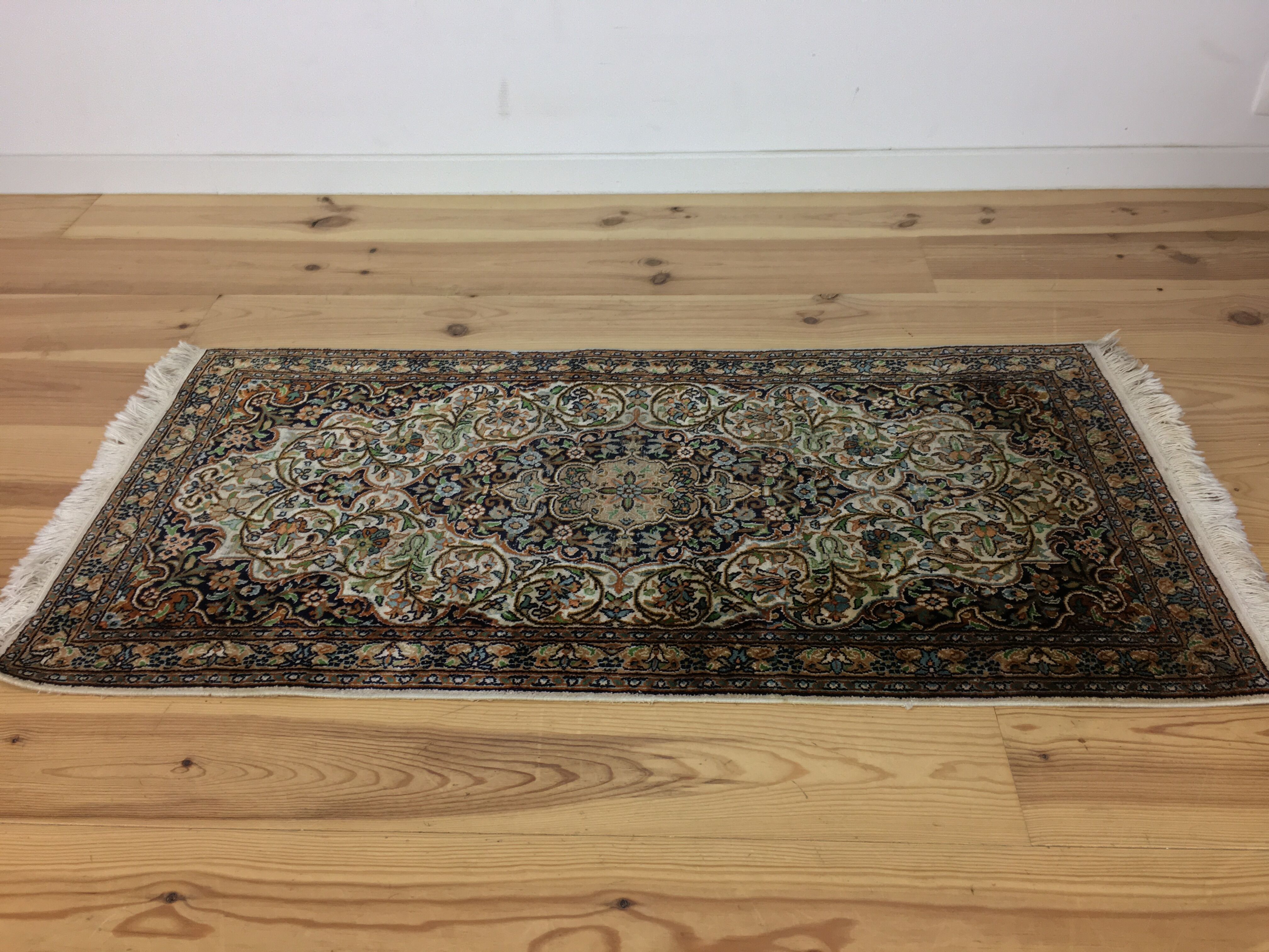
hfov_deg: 61.7
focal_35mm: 29
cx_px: 634
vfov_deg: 48.2
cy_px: 476
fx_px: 1063
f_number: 2.2
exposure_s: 1/33
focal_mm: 4.15
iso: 50
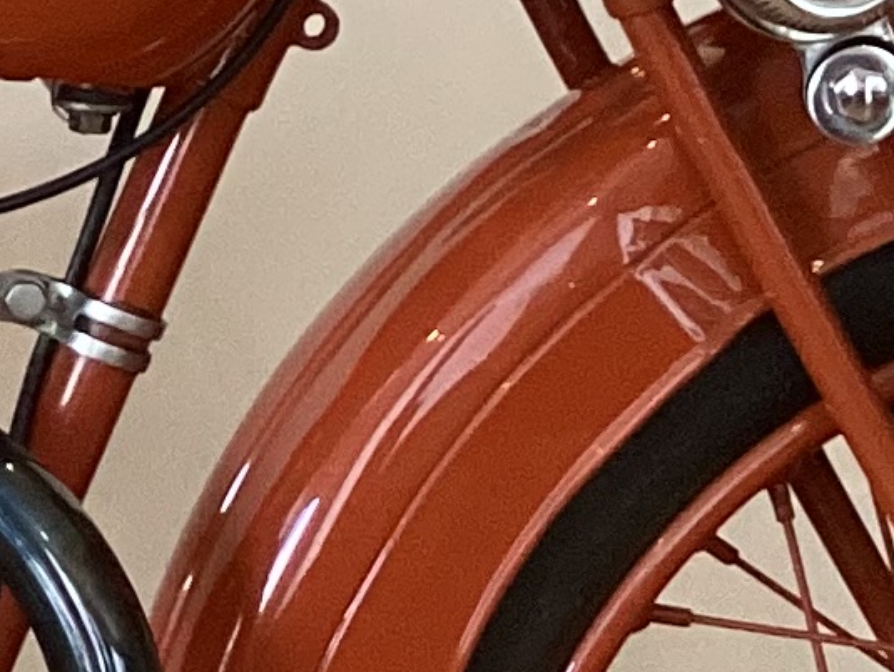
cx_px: -777
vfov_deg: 7.9
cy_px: 384
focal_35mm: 189
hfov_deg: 9.8
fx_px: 4884
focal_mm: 3.3
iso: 250
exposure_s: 1/60
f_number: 2.4
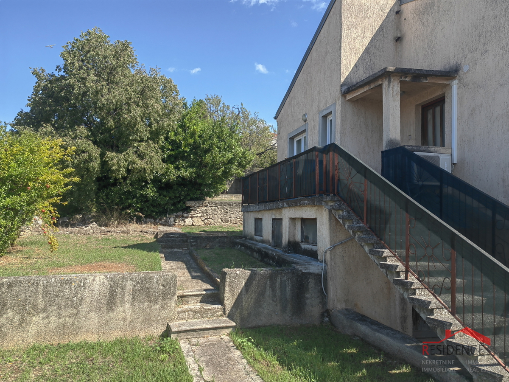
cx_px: 254
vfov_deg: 51.4
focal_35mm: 27
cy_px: 191
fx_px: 397
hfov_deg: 65.3
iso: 50
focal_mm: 5.54
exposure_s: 1/1577
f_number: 1.8
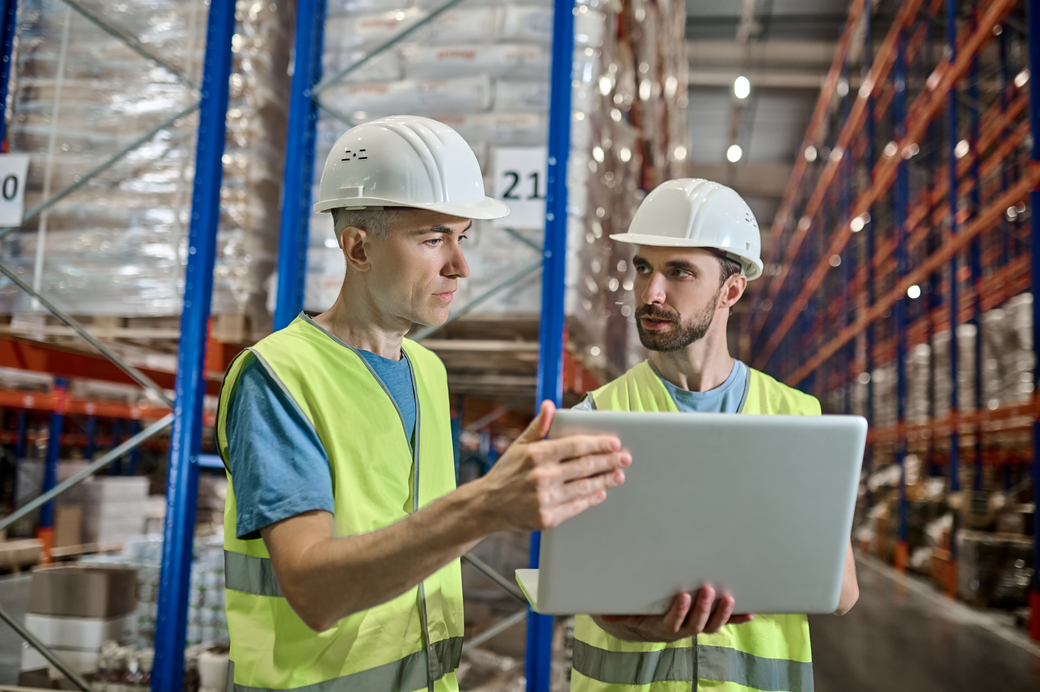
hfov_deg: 54.5
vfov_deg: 37.8
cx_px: 520
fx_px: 1010
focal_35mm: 35
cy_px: 346
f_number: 2
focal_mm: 35
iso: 500
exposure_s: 1/160
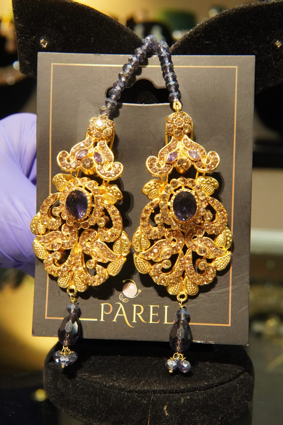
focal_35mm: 45
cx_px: 142
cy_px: 212
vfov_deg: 43.6
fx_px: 531
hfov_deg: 29.9
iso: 6400
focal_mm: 30
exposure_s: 1/80
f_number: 9
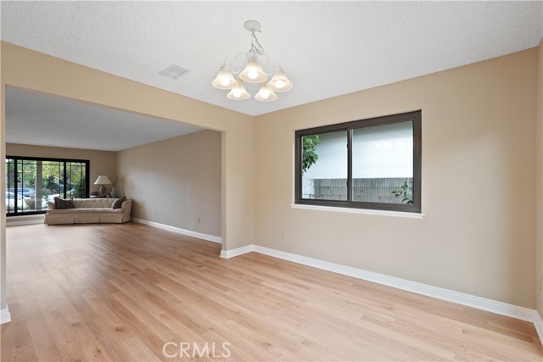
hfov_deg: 96.7
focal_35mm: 16
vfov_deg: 73.8
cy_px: 181
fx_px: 241
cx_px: 272
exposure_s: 1/15
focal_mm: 16
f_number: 4.5
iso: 320
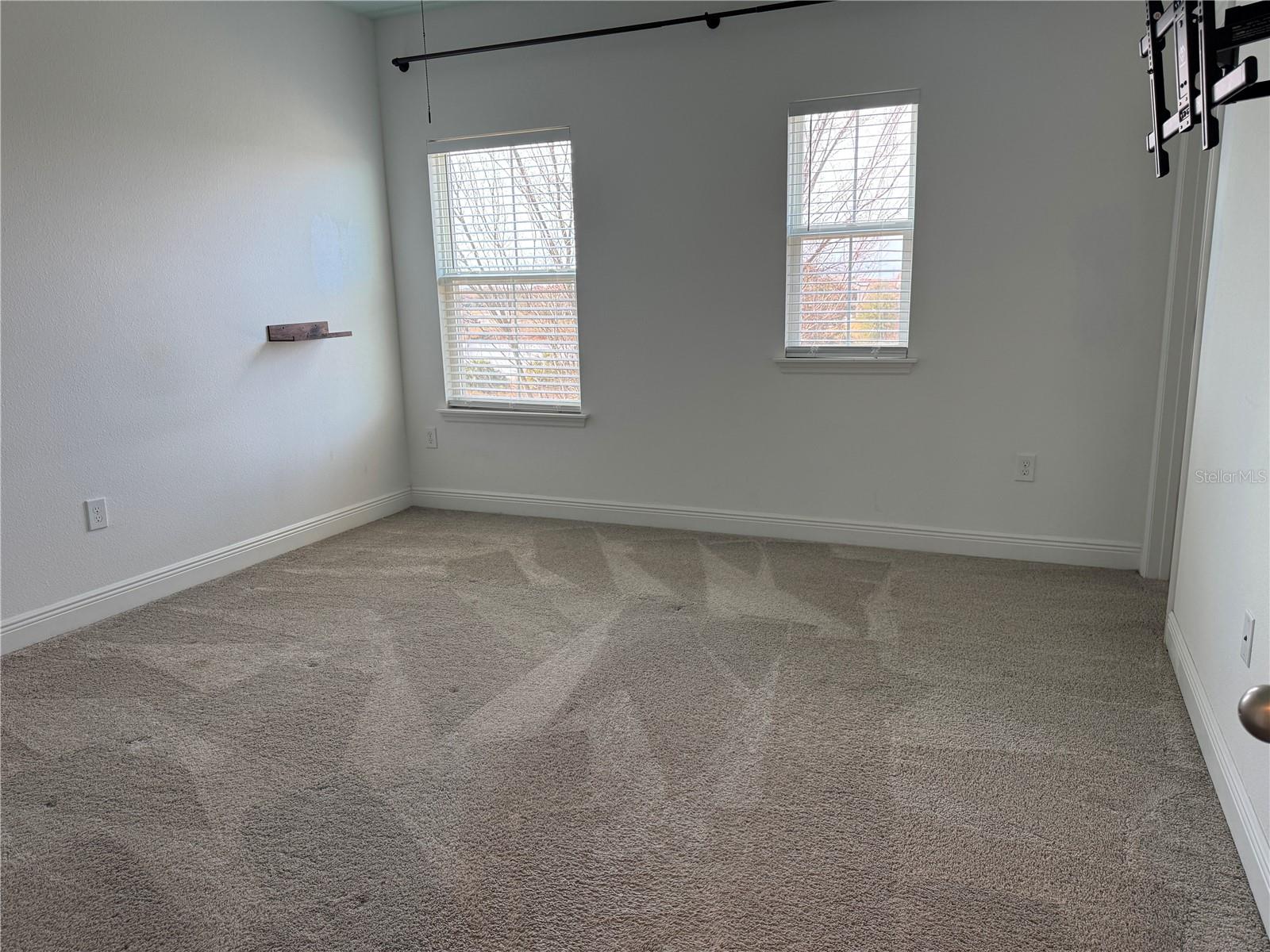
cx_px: 635
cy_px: 476
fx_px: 881
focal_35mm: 24
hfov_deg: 71.6
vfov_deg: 56.8
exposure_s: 1/137
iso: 100
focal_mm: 6.76
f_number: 1.78
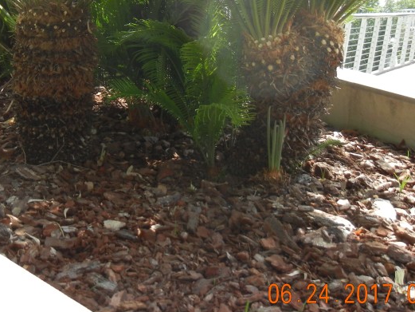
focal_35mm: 59
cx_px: 111
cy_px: 51
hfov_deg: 32.2
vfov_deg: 24.3
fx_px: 707
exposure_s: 1/297
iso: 160
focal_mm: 5.4
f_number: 3.5
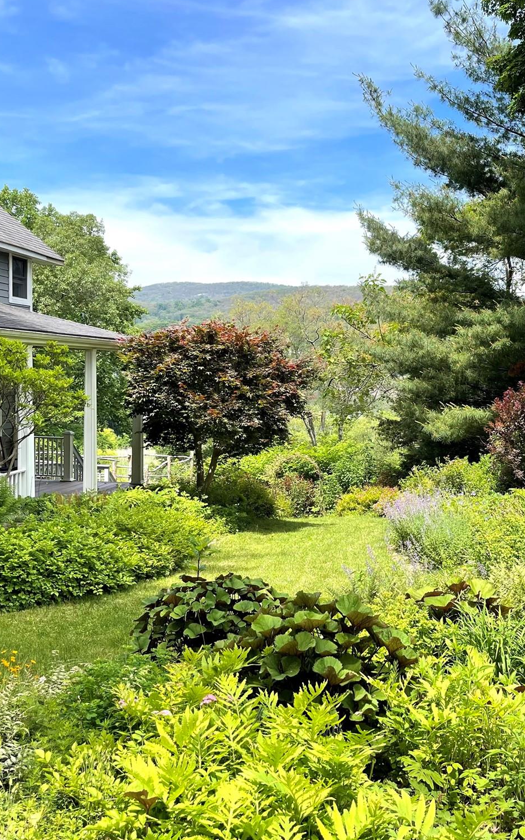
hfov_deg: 34.9
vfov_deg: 54.0
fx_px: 824
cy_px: 419
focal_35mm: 36
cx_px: 359
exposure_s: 1/1339
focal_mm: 5.1
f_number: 1.6
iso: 32
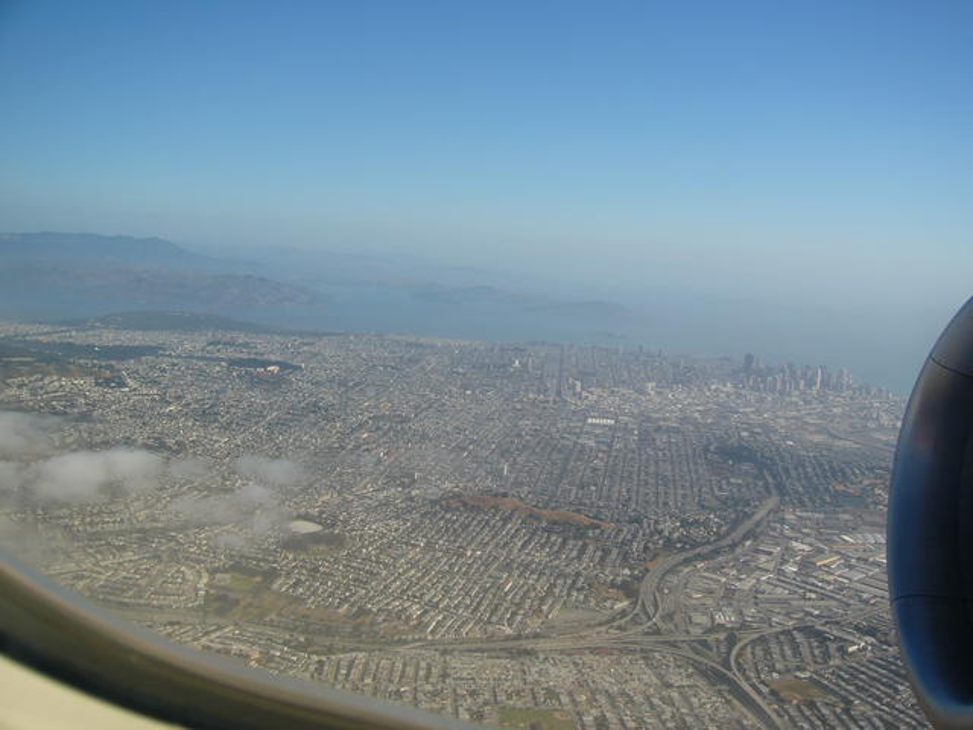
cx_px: 486
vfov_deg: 40.7
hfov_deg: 52.6
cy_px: 365
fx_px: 984
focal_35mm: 35
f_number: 8
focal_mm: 5.8
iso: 50
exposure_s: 1/125
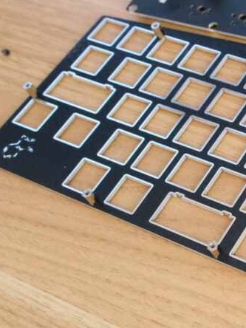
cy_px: 191
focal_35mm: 71
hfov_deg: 18.7
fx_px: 673
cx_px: 351
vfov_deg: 27.4
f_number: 6.4
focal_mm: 21
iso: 6400
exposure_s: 1/52
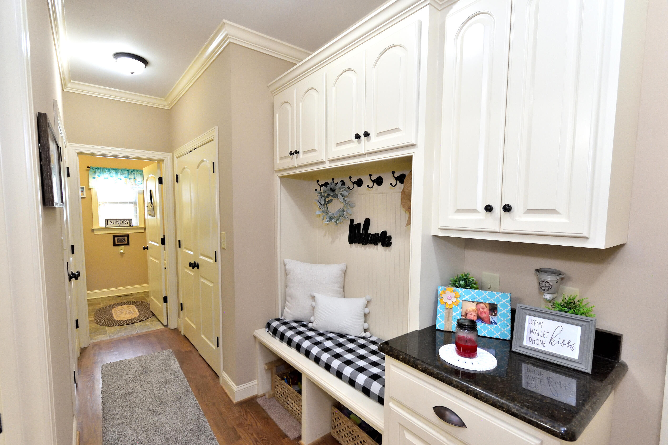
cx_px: 313
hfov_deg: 96.6
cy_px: 237
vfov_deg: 73.7
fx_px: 297
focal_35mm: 16
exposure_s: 1/60
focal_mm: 10
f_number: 4.5
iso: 1600
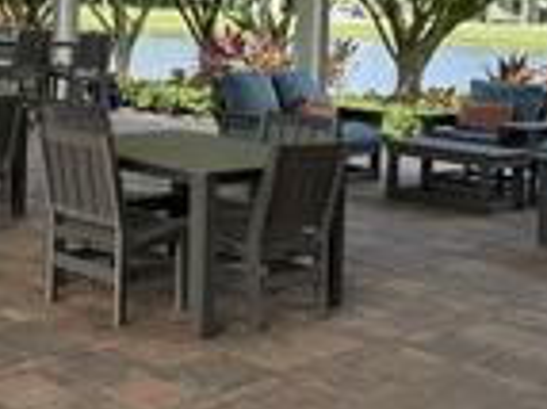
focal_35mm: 67
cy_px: 8
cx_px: -34
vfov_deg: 21.2
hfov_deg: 26.9
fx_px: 1058
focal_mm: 6.76
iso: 100
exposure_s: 1/1385
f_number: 1.78
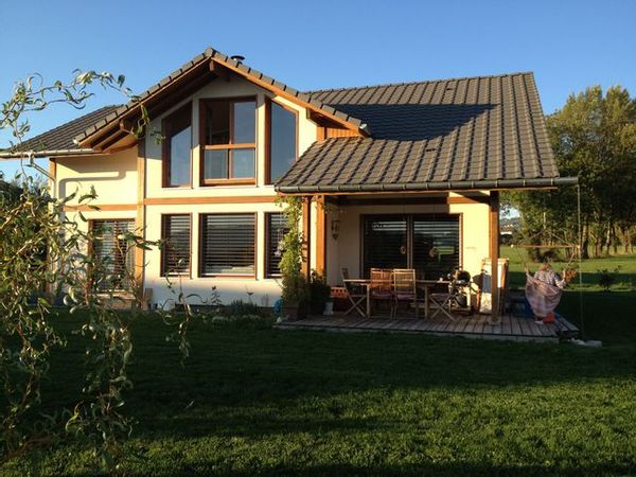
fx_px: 643
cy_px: 238
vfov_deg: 40.7
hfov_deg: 52.6
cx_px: 318
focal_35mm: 35
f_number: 2.4
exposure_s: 1/497
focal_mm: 4.28
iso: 50
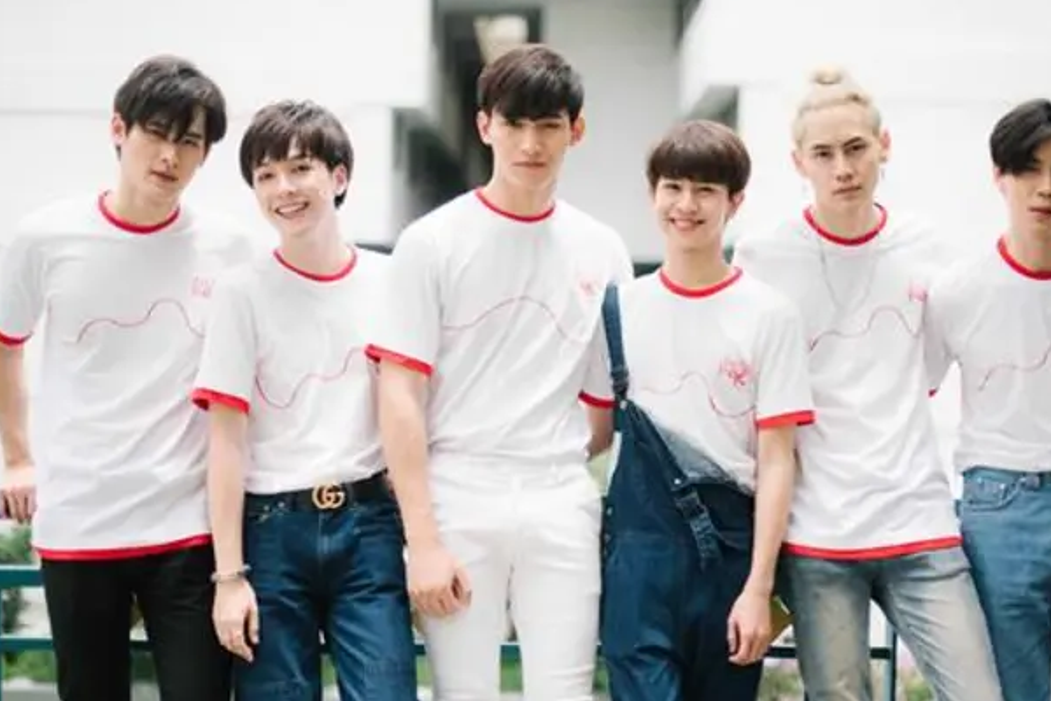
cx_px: 554
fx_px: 1897
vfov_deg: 20.9
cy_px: 372
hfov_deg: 31.0
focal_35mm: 65
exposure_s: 1/5000
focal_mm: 50
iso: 100
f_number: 1.8
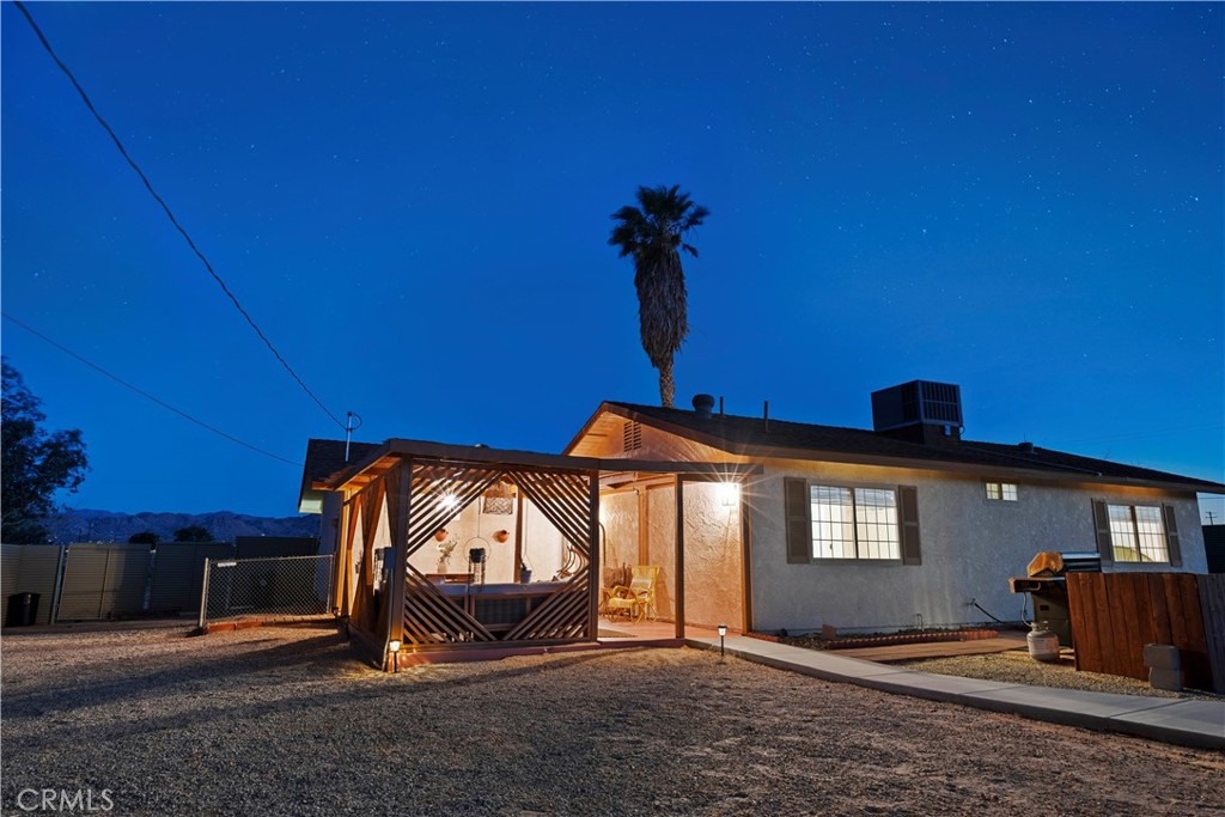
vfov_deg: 59.5
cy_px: 408
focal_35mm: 21
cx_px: 612
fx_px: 715
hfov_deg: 81.2
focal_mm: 21
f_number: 5
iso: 400
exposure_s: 30
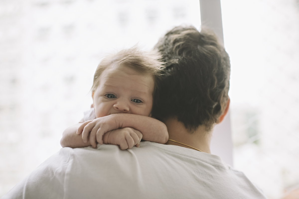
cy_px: 100
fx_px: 290
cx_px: 150
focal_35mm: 35
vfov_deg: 37.8
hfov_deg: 54.5
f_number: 2.2
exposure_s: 1/250
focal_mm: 35
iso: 640
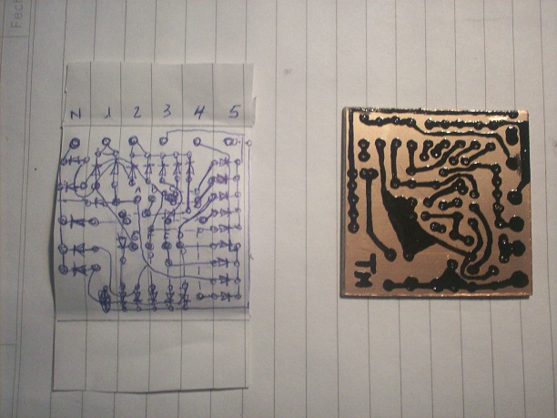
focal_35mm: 46
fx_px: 740
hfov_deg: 41.2
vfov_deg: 31.5
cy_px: 209
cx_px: 278
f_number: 3.1
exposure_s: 1/49
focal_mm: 7.6
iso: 160
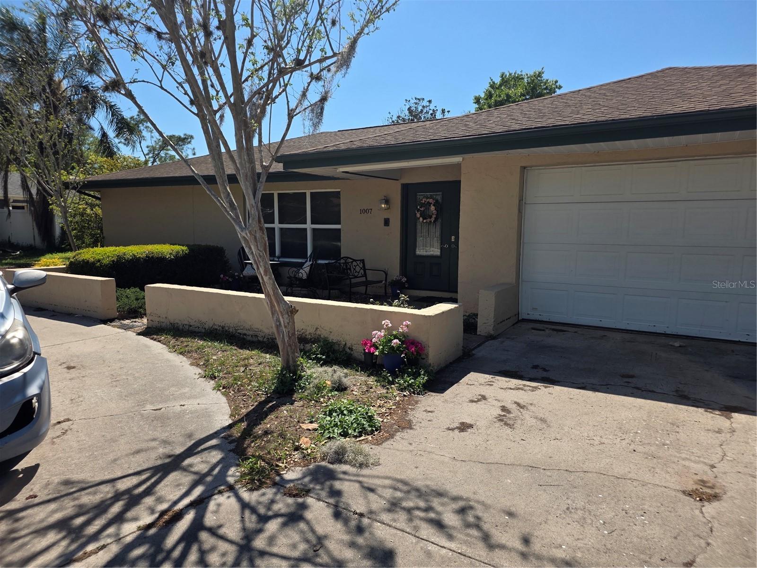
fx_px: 503
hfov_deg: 73.9
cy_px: 284
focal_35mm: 23
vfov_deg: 58.9
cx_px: 378
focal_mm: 6.25
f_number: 1.7
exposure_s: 1/5958
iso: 80
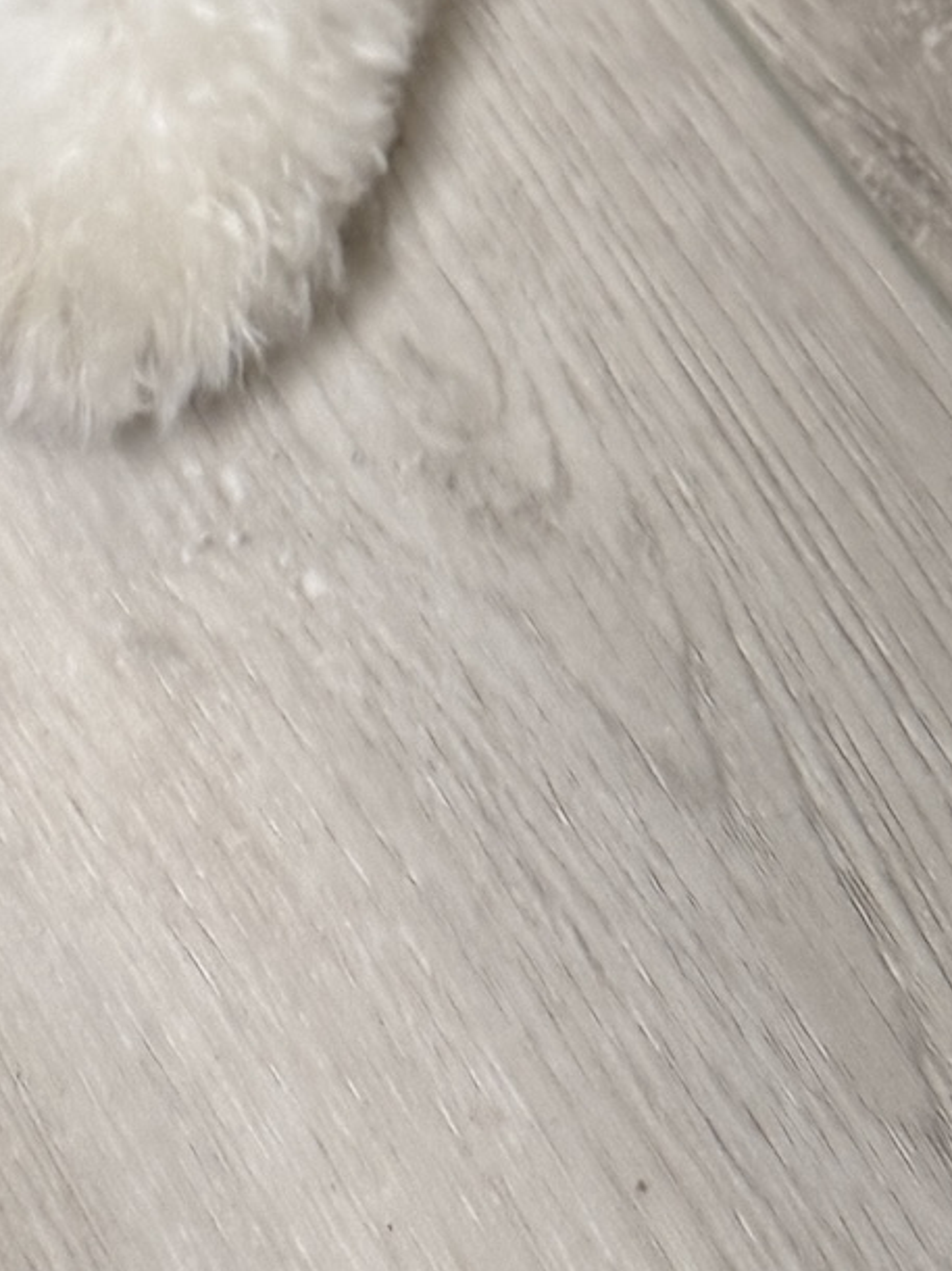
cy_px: -1480
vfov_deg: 14.5
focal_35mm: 105
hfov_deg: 14.1
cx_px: 367
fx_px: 3853
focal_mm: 6.76
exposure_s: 1/60
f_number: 1.78
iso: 125
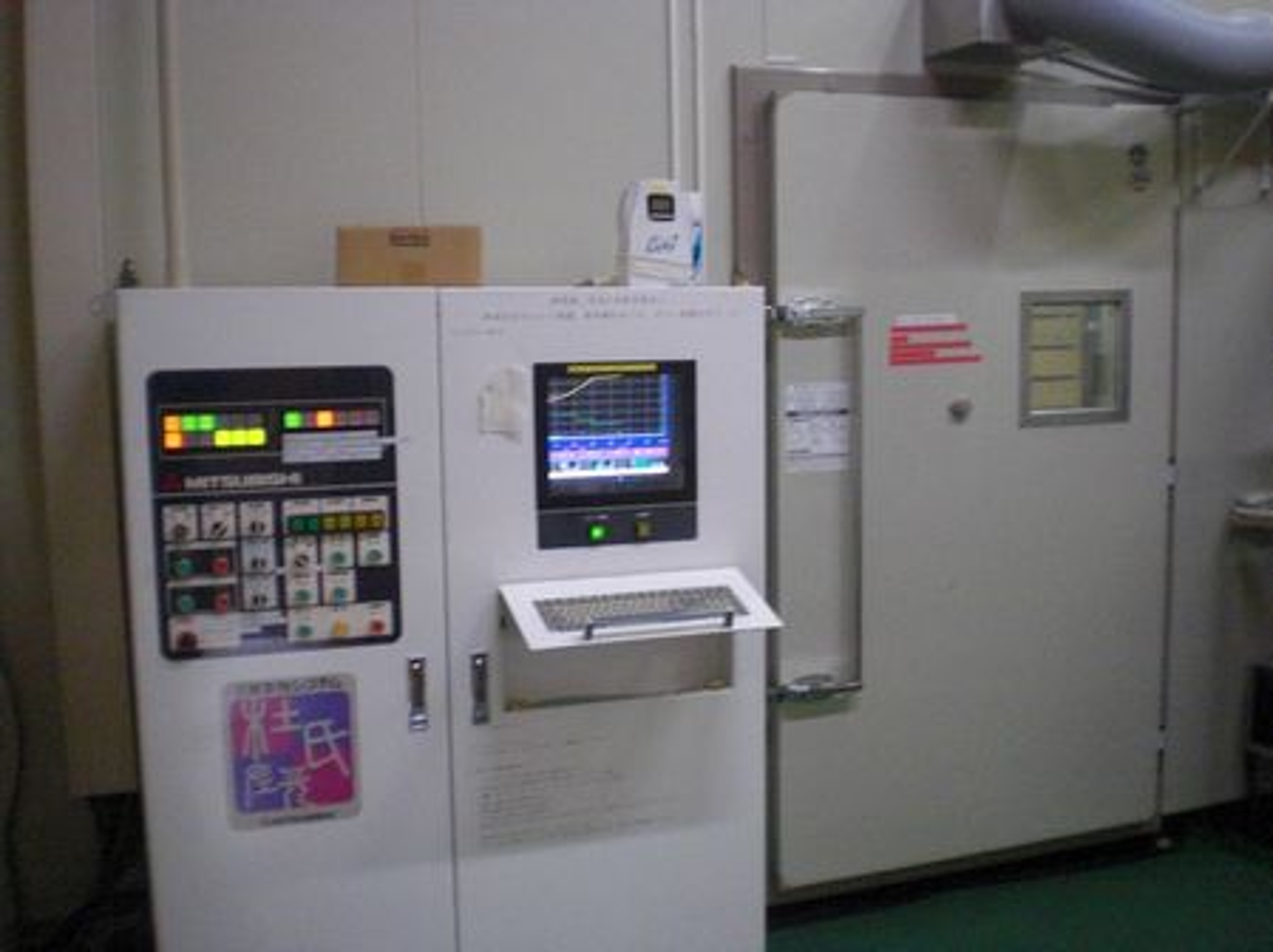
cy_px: 476
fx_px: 1396
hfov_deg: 49.0
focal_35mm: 38
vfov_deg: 37.7
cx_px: 636
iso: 800
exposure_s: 1/40
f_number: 3.1
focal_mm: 6.3
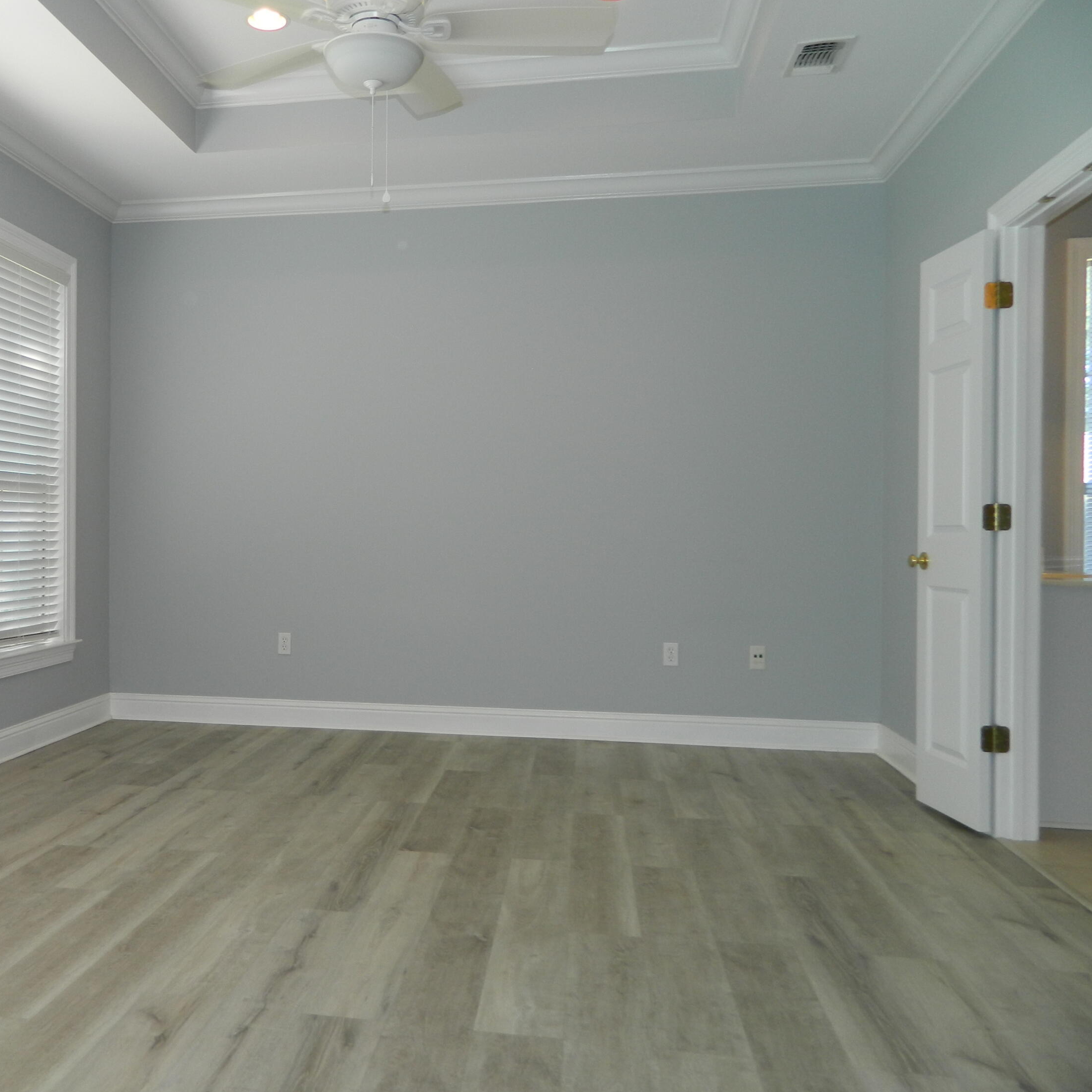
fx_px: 1071
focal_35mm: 30
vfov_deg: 54.0
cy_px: 540
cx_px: 359
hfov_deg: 52.9
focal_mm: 4.5
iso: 80
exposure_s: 1/40
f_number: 3.1
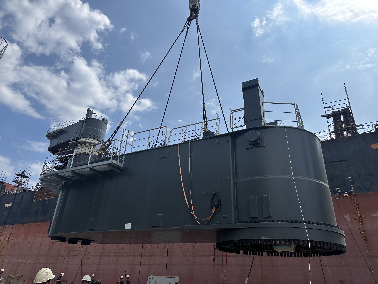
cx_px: 189
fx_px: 262
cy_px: 142
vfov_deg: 56.8
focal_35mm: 24
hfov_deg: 71.6
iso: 80
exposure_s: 1/8929
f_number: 1.78
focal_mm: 6.86
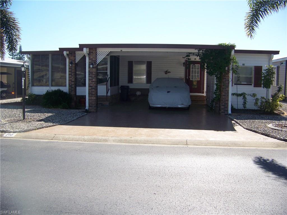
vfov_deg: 39.7
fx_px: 298
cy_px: 108
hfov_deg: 51.4
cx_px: 144
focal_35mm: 36
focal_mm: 5.85
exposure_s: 1/800
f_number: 2.8
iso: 64
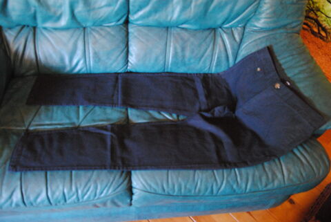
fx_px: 290
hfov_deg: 59.4
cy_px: 111
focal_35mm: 32
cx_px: 166
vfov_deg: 41.8
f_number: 3.8
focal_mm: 21
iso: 1600
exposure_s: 1/15
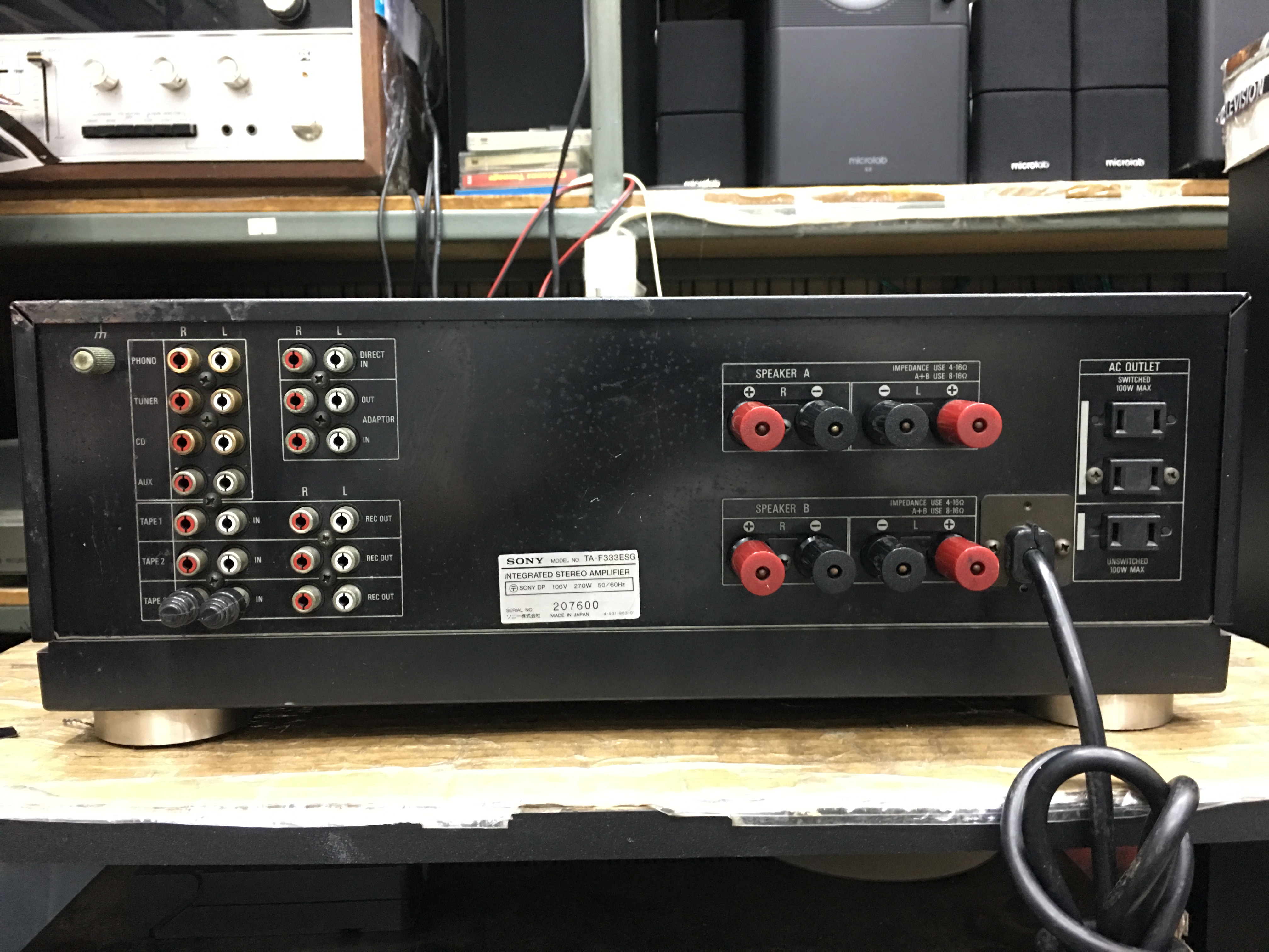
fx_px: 1063
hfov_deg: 61.7
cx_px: 634
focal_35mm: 29
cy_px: 476
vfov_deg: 48.2
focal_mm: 4.15
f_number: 2.2
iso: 160
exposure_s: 1/8
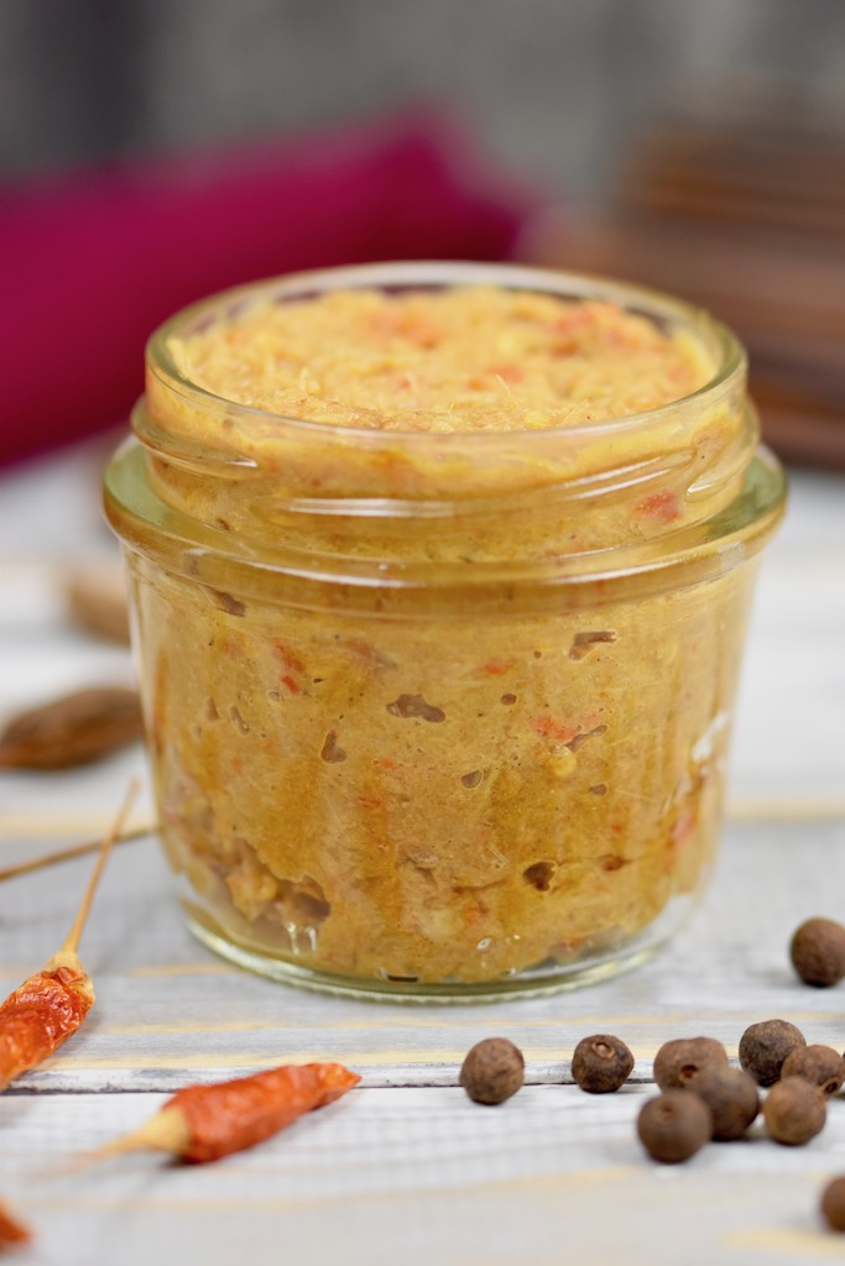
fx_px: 5543
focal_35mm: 158
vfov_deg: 13.0
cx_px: 422
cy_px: 633
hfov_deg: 8.7
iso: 400
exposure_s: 1/80
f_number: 4.5
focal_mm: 105
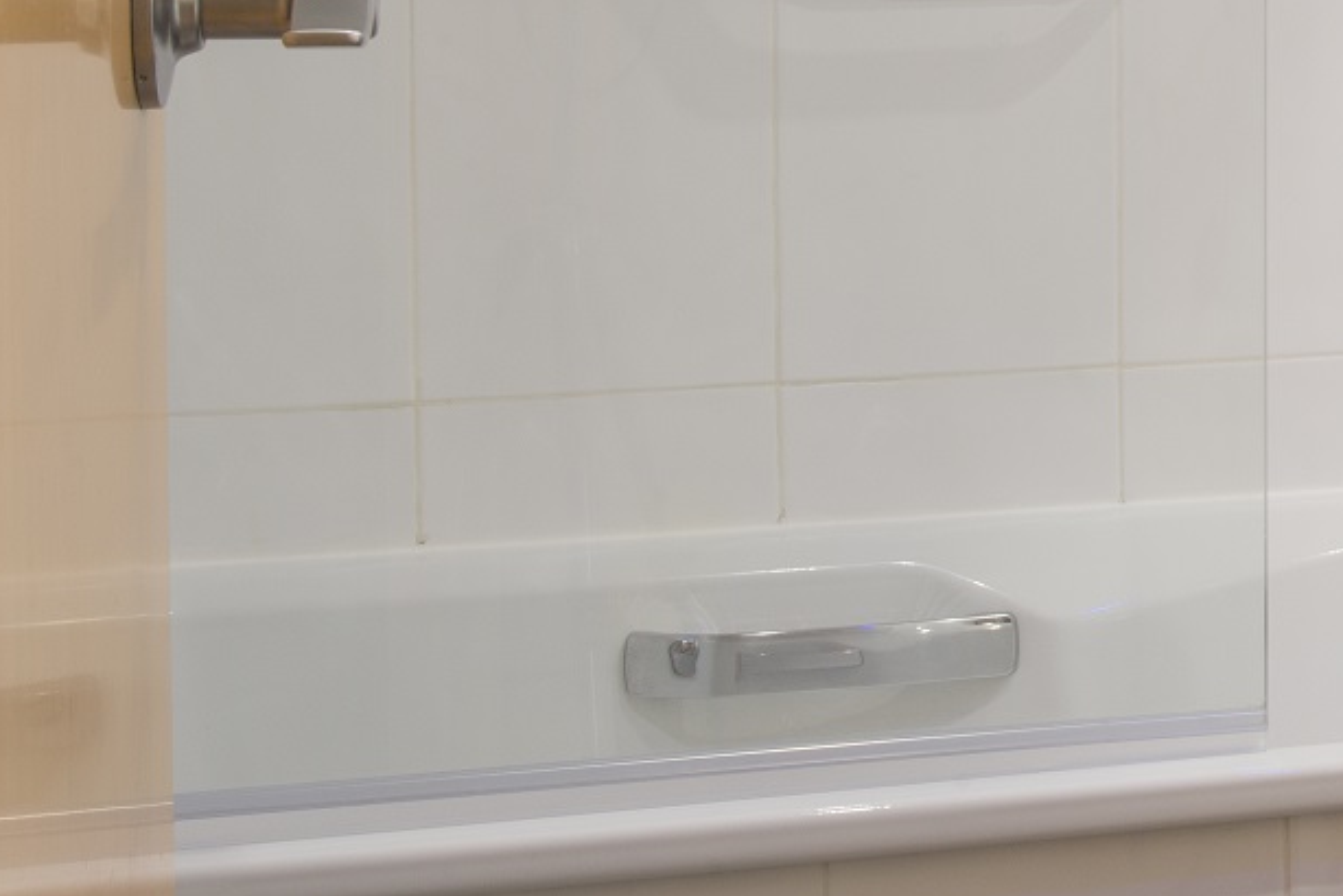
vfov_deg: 16.5
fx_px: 2986
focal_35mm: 80
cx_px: 1756
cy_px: -138
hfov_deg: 22.6
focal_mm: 24
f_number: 16
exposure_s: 1/1.25
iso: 160
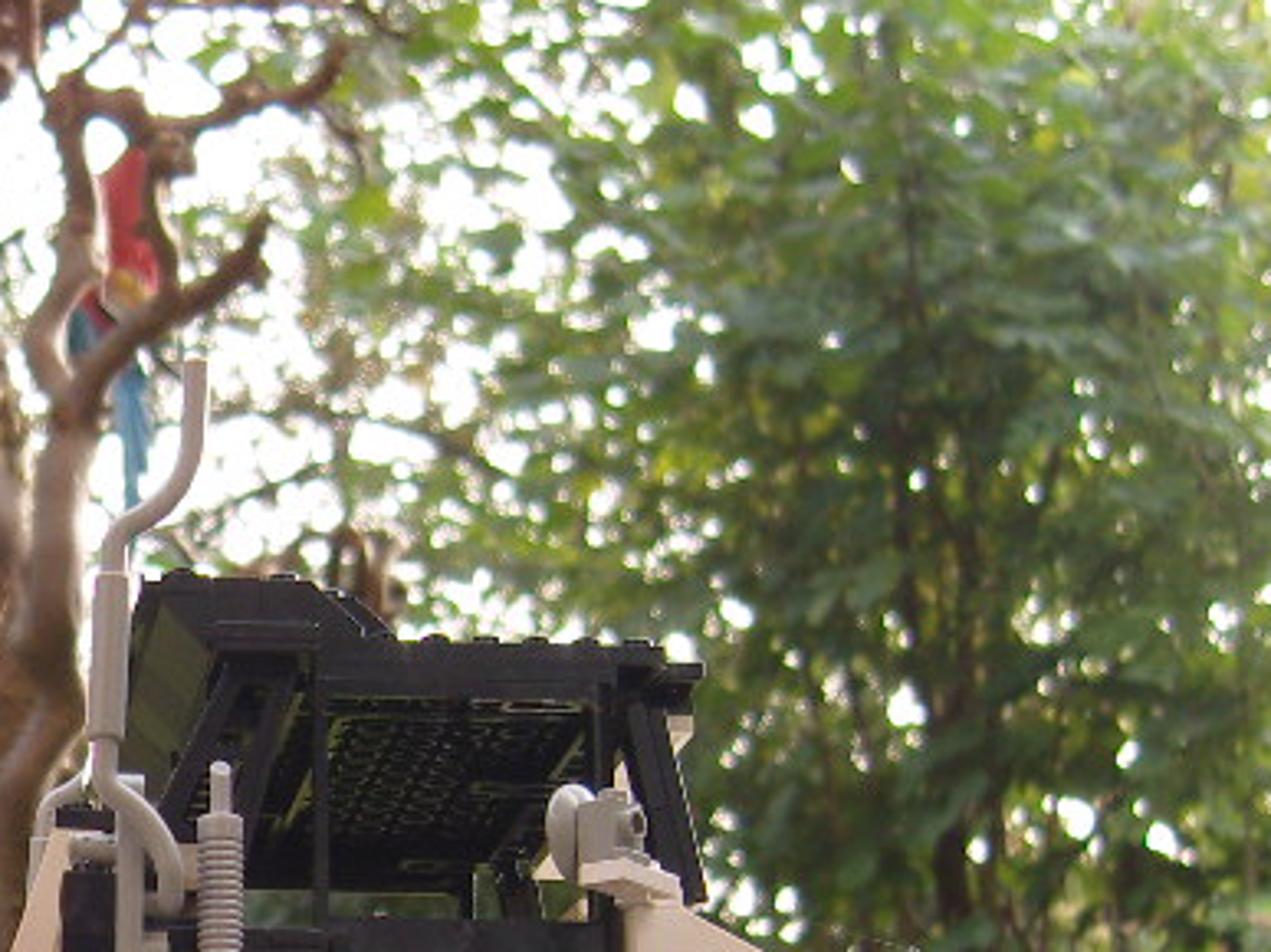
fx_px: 3304
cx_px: -171
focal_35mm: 90
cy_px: 978
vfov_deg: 16.0
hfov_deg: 20.6
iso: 100
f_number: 2.8
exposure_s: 1/80
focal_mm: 7.3
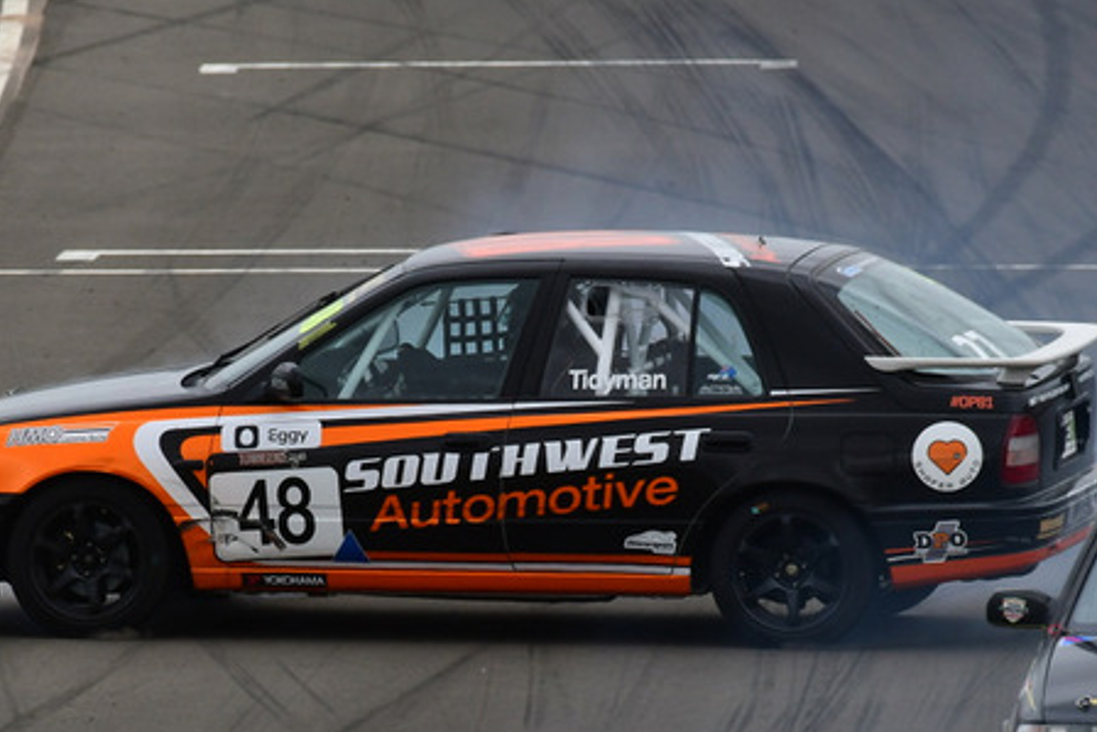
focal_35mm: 1340
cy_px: 455
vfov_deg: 1.0
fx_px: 40844
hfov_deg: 1.5
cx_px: 448
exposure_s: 1/640
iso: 500
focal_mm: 500
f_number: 11
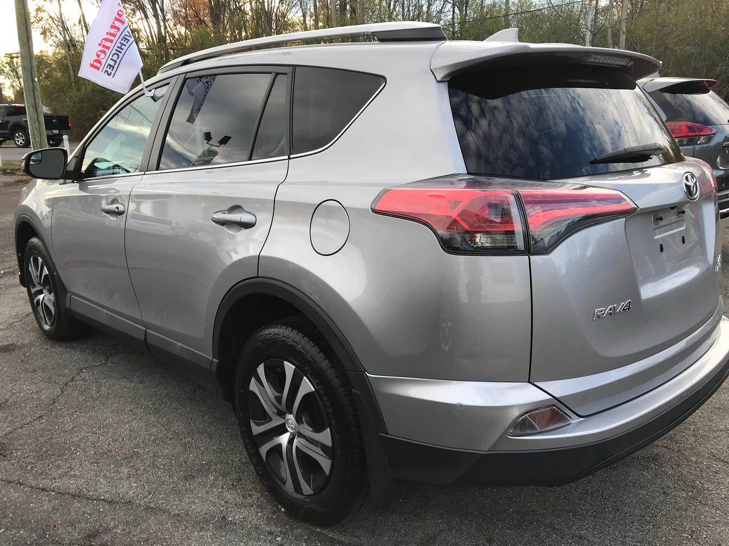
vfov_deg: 49.7
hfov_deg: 63.4
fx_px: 590
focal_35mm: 28
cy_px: 273
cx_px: 364
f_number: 1.8
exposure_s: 1/377
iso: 20
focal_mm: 3.99
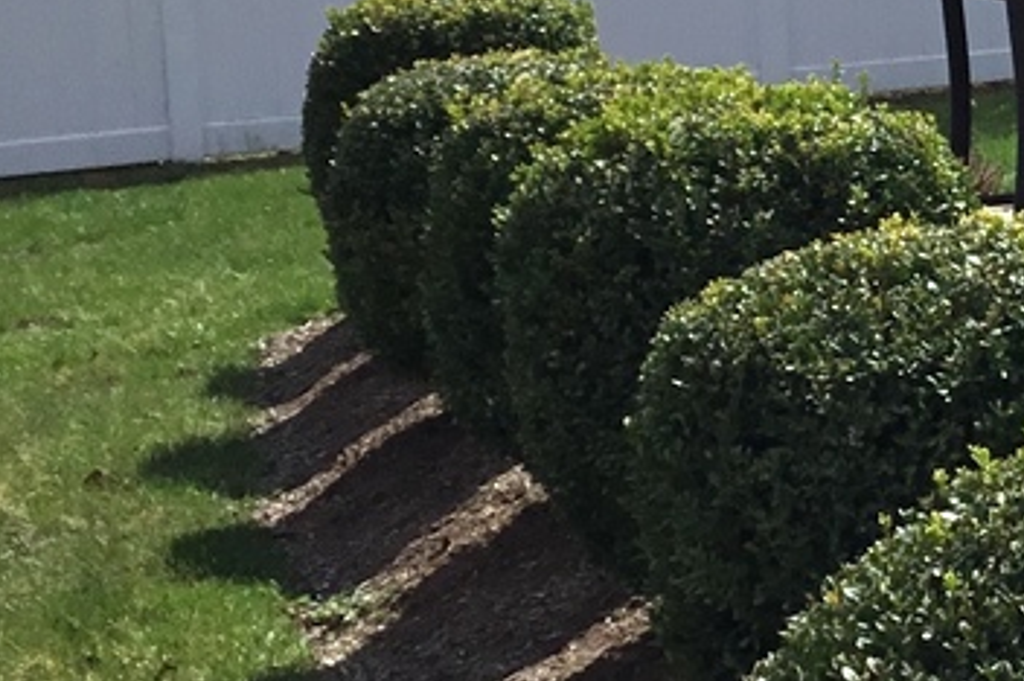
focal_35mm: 132
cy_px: 41
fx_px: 3751
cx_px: 1408
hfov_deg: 14.7
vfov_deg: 10.3
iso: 25
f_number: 2.4
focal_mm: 3.3
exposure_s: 1/2092
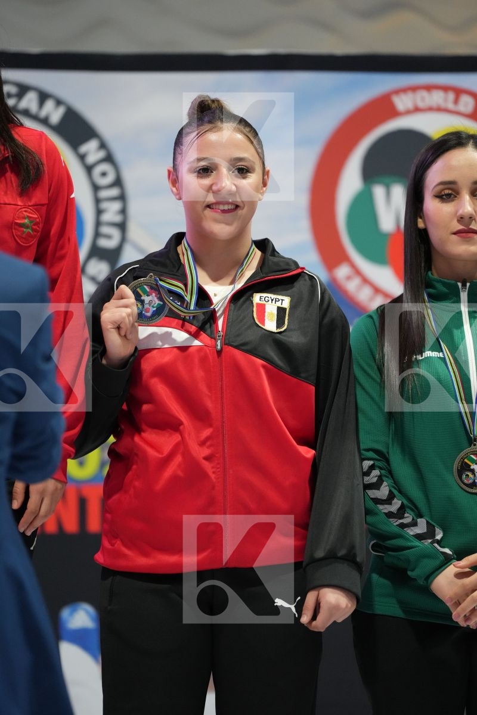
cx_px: 238
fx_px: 3975
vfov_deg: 10.3
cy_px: 358
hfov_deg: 6.9
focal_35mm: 200
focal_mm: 200
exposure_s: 1/250
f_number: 2.8
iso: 4000
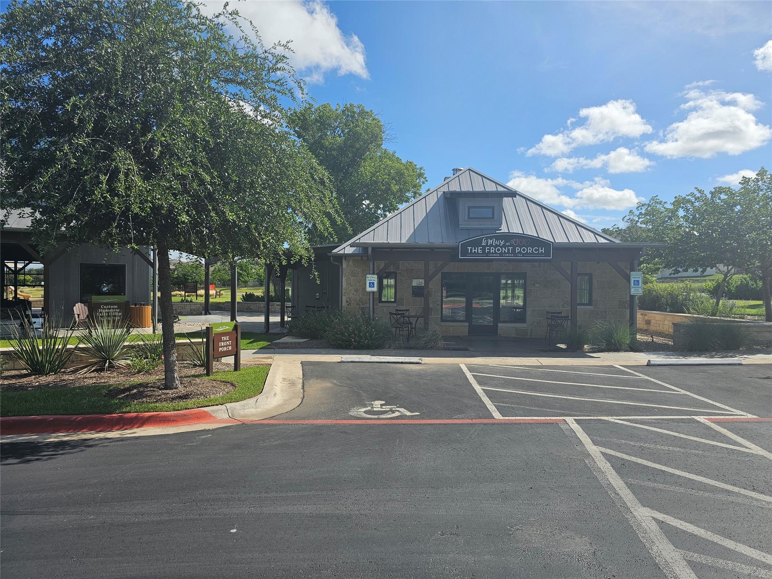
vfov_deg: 58.9
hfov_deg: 73.9
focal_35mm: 23
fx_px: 513
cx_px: 386
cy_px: 290
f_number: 1.7
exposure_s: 1/1262
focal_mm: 6.3
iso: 20
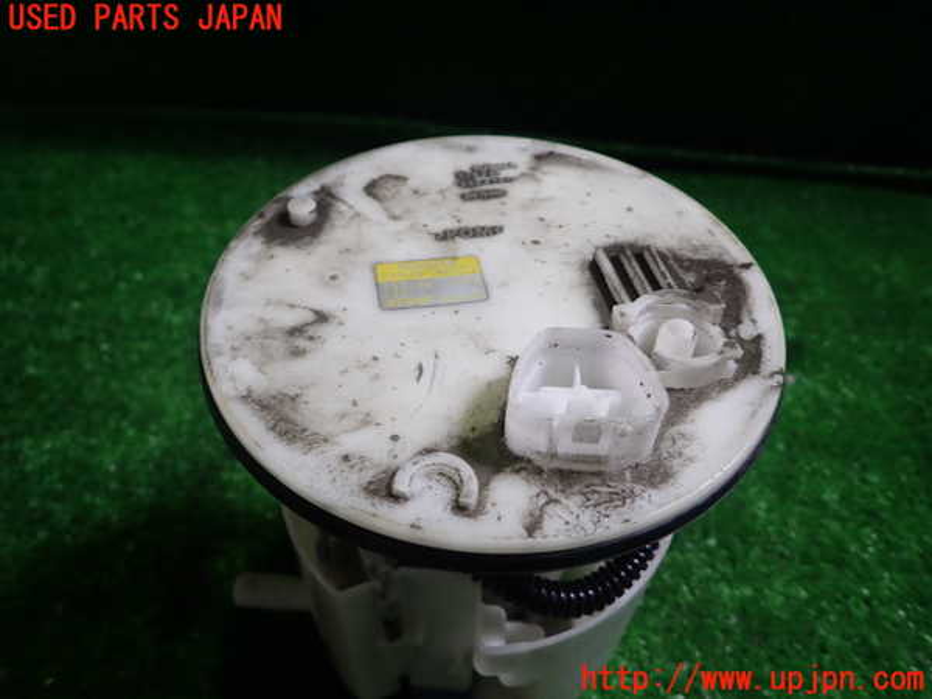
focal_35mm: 25
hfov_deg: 69.4
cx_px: 466
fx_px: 673
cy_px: 350
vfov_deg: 54.9
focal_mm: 4.5
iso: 125
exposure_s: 1/60
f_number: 2
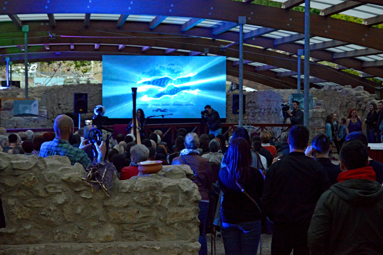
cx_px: 192
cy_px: 128
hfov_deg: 27.0
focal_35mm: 75
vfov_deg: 18.1
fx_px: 797
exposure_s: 1/80
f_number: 5.6
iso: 1600
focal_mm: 50
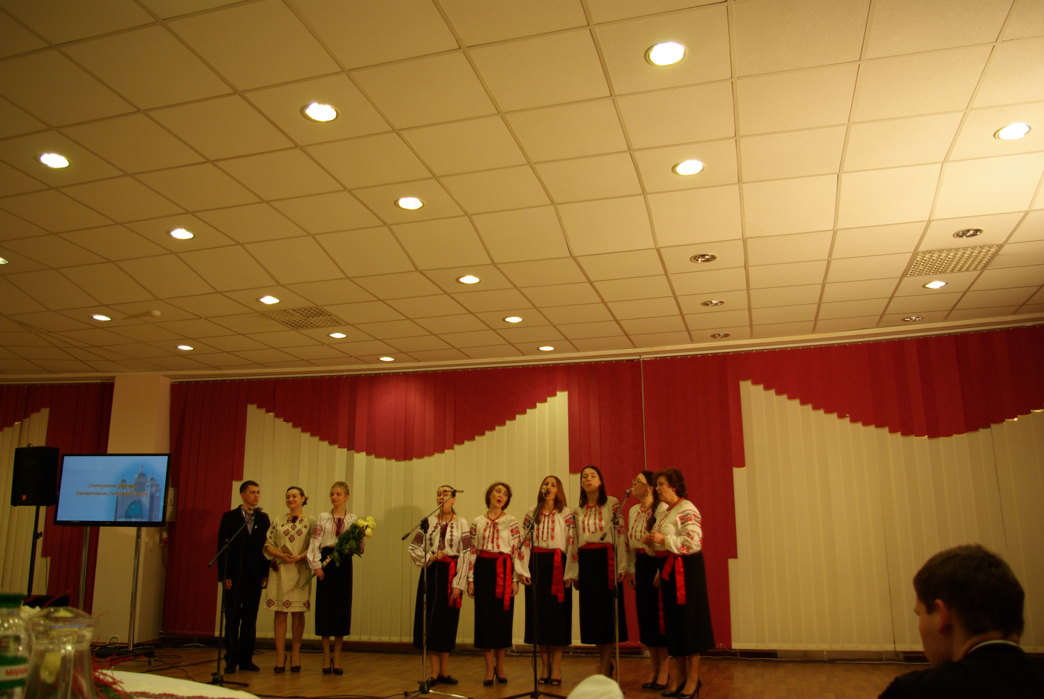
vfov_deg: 48.0
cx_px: 522
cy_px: 350
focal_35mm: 27
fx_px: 784
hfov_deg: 67.3
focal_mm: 18
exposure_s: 1/30
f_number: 3.5
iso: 280
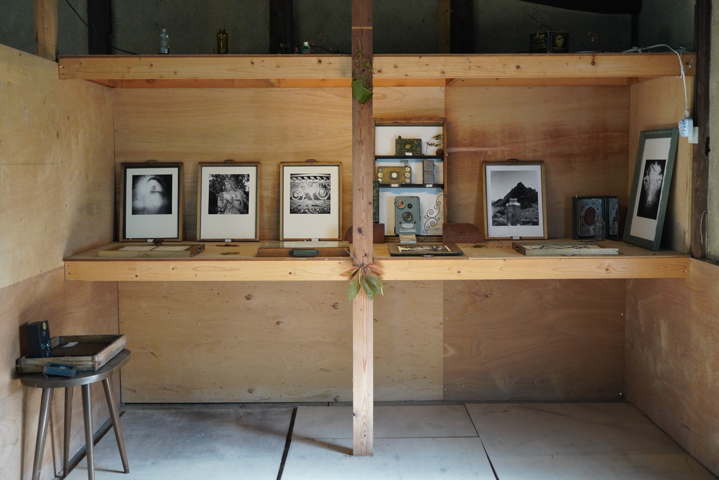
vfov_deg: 29.9
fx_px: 899
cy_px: 240
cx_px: 360
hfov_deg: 43.6
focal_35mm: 45
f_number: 4
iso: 1600
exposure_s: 1/160
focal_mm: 30
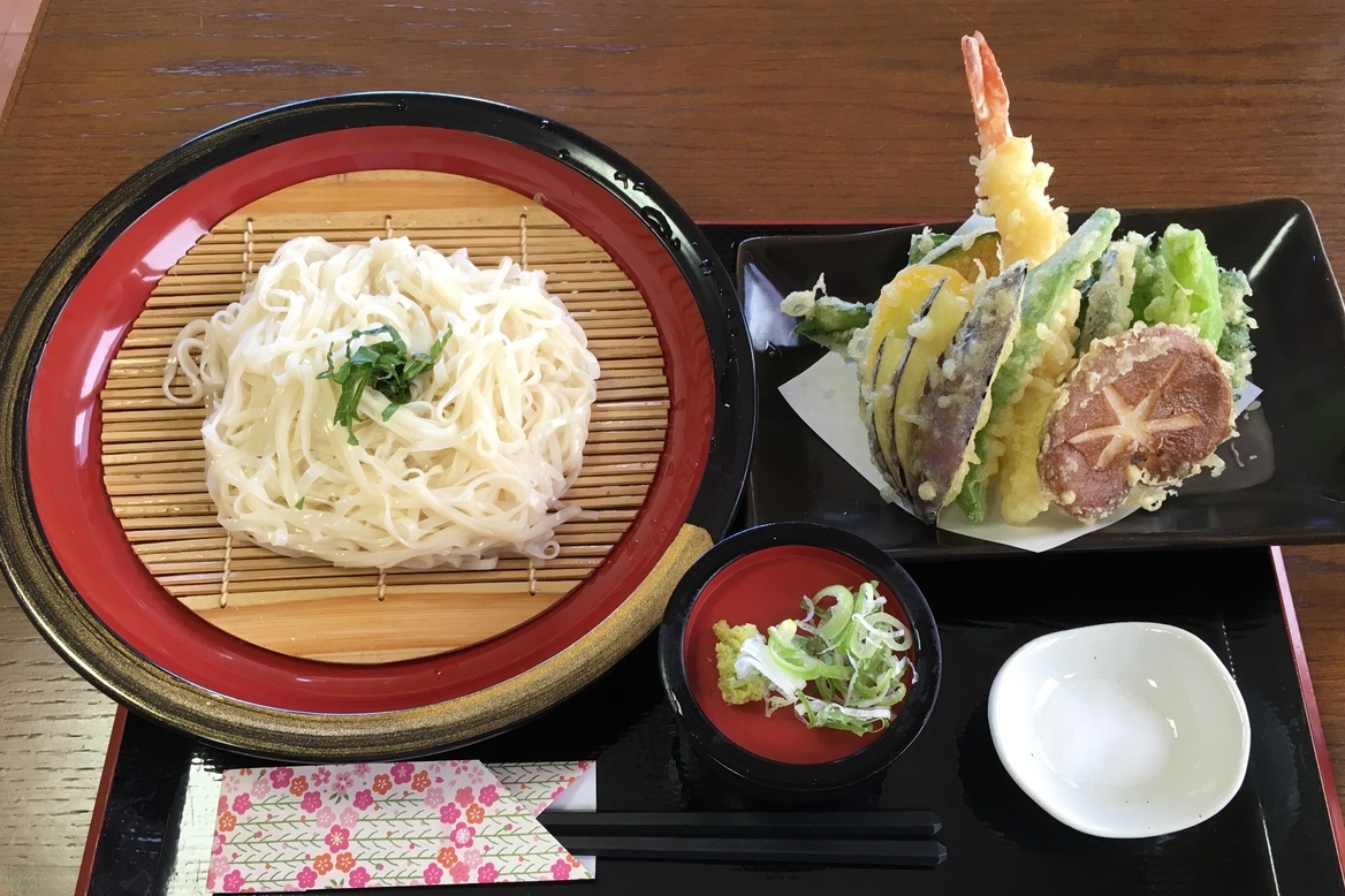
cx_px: 686
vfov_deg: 42.3
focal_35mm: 31
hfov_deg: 60.3
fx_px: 1158
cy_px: 485
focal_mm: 4.15
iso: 32
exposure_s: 1/30
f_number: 2.2
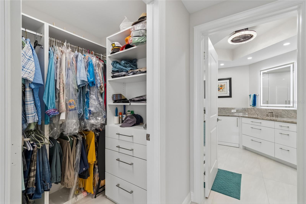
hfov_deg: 100.4
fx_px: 127
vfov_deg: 77.3
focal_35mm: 15
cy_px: 102
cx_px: 153
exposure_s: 1/20
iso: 100
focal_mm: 10
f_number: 7.1
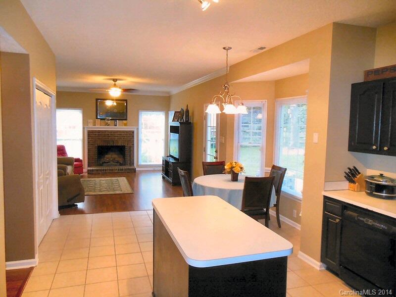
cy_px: 148
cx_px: 198
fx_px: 286
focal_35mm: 25
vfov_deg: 54.9
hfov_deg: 69.4
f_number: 3.2
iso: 400
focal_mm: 4.5
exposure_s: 1/30
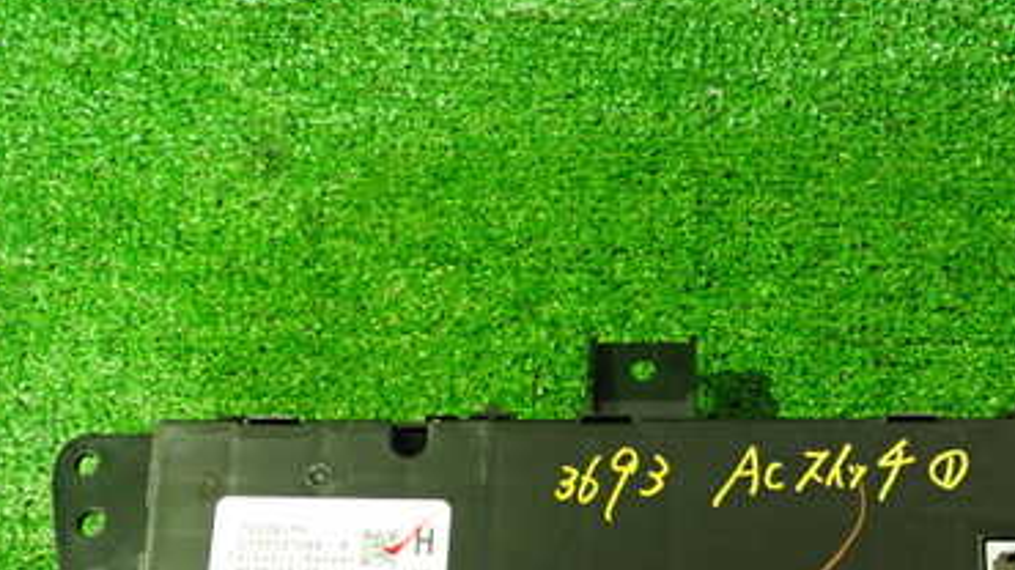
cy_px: 444
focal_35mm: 53
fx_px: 1426
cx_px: 741
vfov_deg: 22.4
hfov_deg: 38.3
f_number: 2.3
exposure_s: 1/25
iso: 800
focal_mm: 5.4
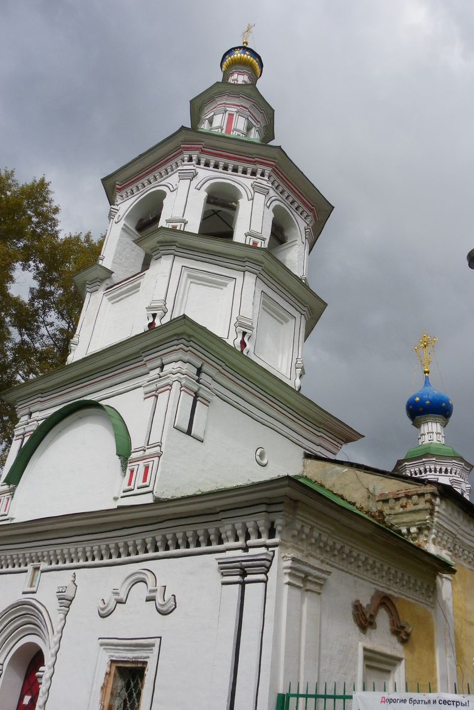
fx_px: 632
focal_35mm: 32
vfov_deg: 58.7
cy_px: 355
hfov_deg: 41.1
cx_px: 252
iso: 100
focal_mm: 5.3
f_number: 7.1
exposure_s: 1/500
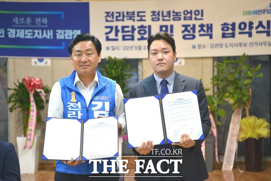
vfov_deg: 19.4
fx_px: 527
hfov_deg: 28.9
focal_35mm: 70
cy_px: 90
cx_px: 136
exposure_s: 1/125
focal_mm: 70
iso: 1250
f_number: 3.5
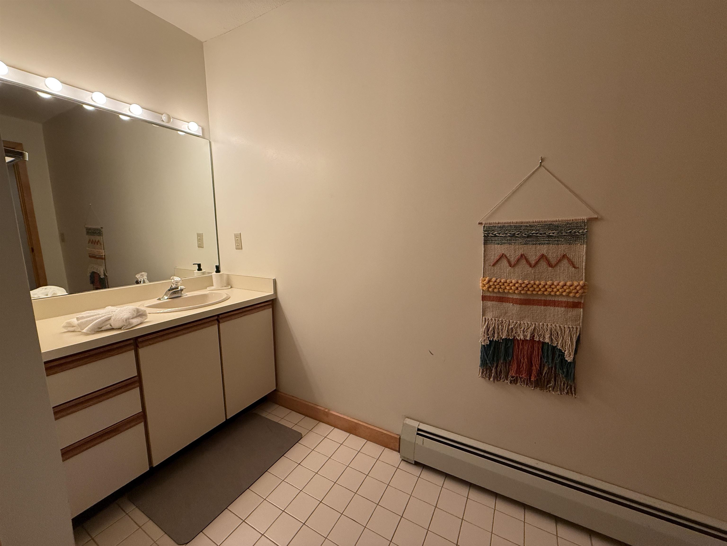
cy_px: 273
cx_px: 364
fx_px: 294
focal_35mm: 14
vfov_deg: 85.7
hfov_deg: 102.1
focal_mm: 2.22
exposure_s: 1/120
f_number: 2.2
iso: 250
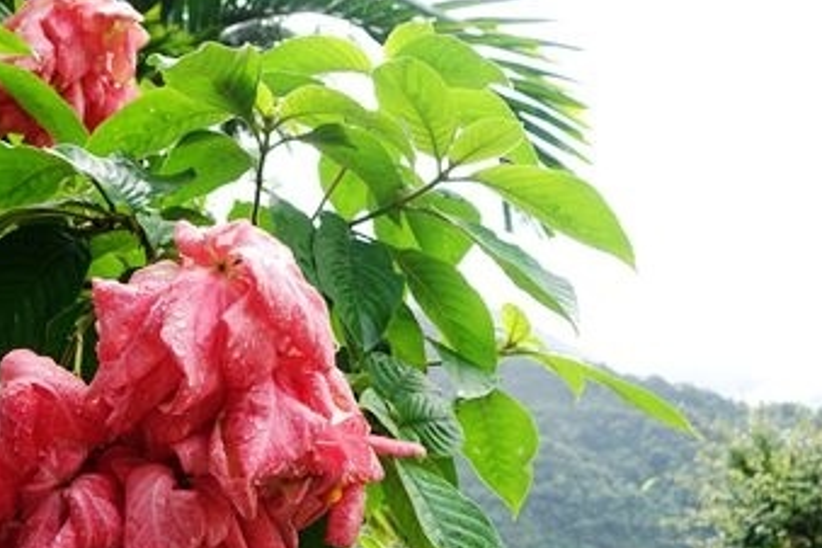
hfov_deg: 42.4
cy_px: 518
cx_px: 298
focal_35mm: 46
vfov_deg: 27.9
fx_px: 1050
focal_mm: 8.8
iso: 125
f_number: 4
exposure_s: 1/125
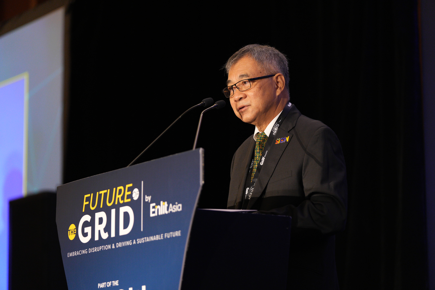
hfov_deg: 15.5
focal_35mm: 132
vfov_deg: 10.4
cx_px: 218
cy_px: 145
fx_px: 1595
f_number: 2.8
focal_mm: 132
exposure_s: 1/125
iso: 2500
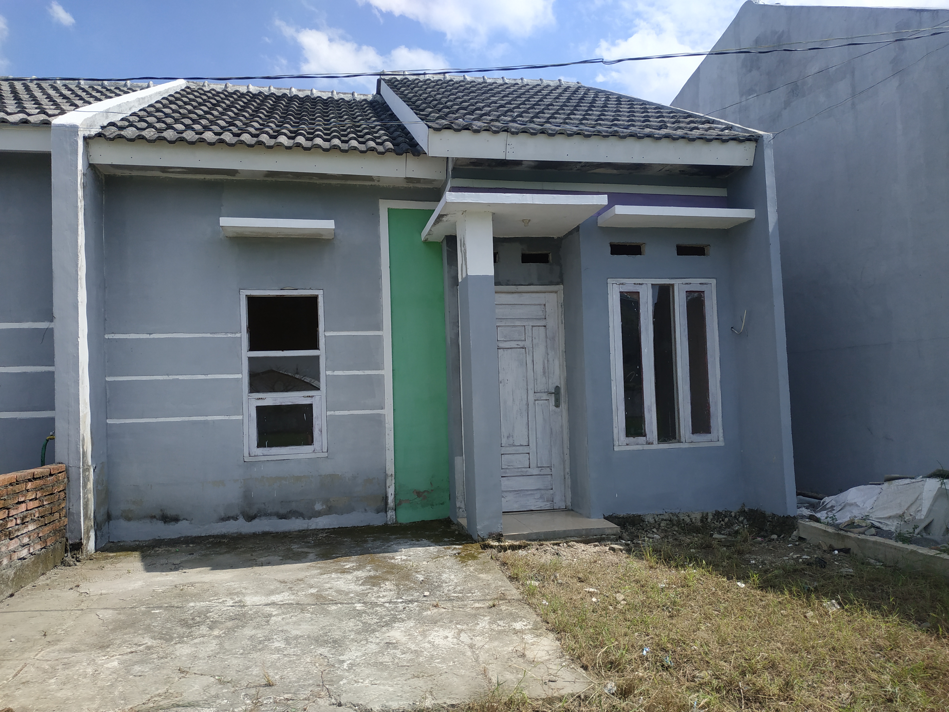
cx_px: 474
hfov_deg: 71.6
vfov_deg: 56.8
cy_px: 356
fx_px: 658
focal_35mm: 24
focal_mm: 3.94
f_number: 1.9
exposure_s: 1/2486
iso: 160
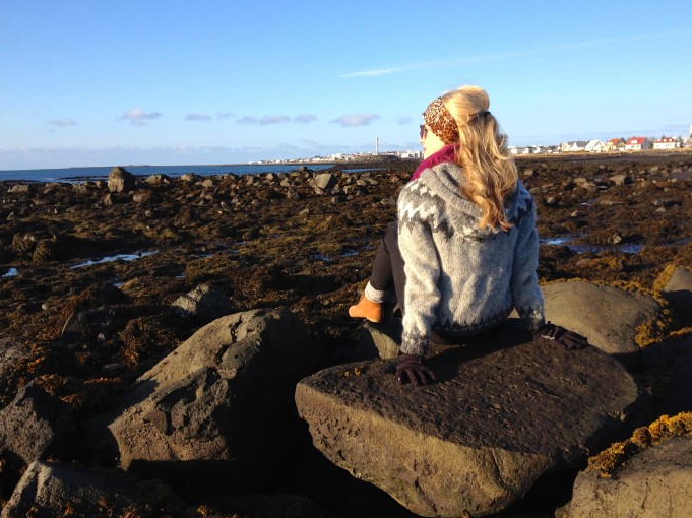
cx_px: 351
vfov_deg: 39.6
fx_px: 719
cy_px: 257
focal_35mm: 36
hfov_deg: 51.4
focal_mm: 4.28
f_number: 2.4
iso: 50
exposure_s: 1/1042
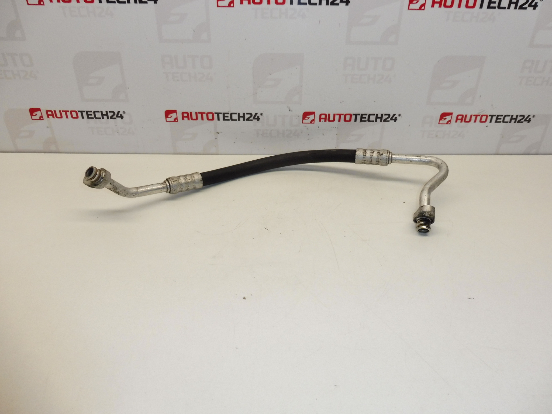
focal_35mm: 24
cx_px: 276
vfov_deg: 56.8
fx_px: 383
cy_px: 207
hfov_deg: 71.6
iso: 200
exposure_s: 1/125
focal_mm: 4.3
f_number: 3.5
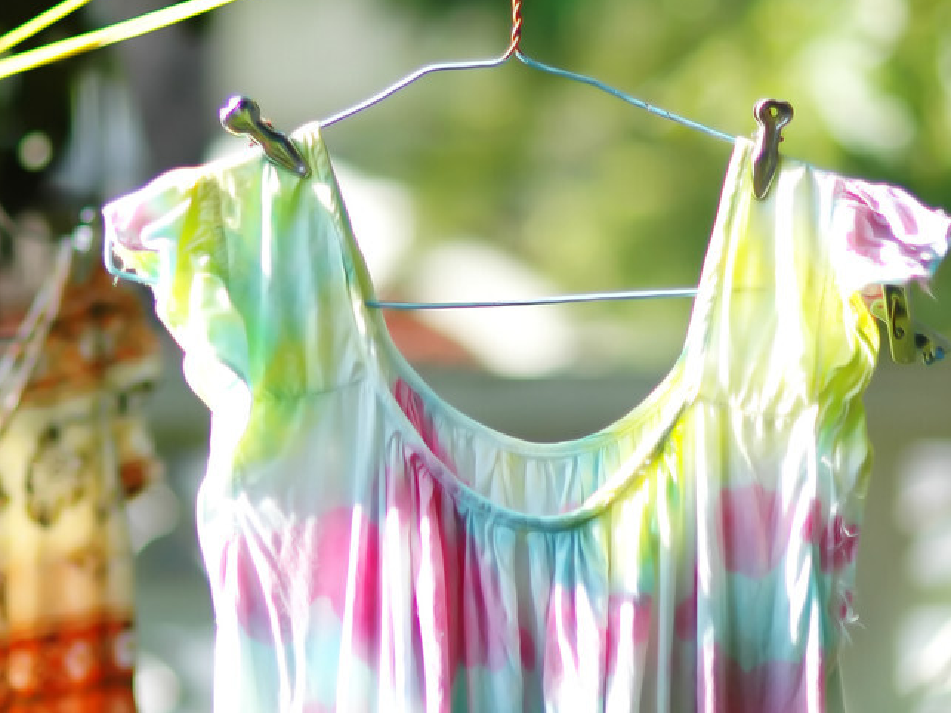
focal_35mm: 195
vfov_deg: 7.6
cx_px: 384
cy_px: 340
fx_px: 5350
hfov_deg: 10.2
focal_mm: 85
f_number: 1.8
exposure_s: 1/1600
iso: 200
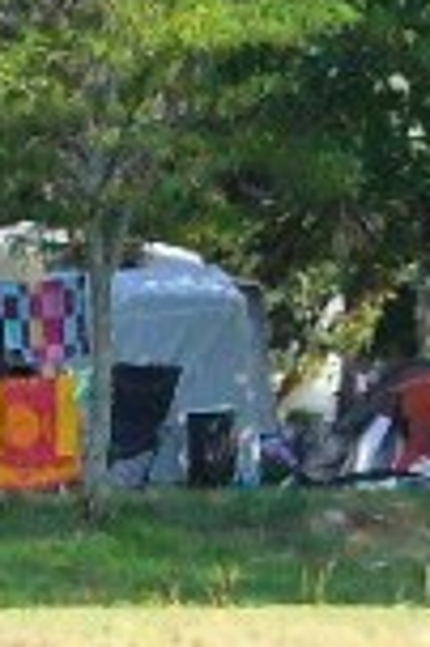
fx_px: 13306
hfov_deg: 1.9
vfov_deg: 2.8
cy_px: 668
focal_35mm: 741
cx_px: 143
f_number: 7.4
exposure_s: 1/250
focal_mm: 19.4
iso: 400
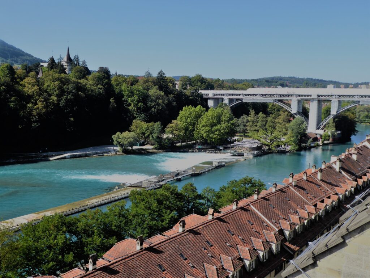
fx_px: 363
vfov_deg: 41.8
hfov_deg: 54.0
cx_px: 185
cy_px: 139
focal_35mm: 34
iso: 80
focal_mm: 5.8
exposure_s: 1/500
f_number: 3.6
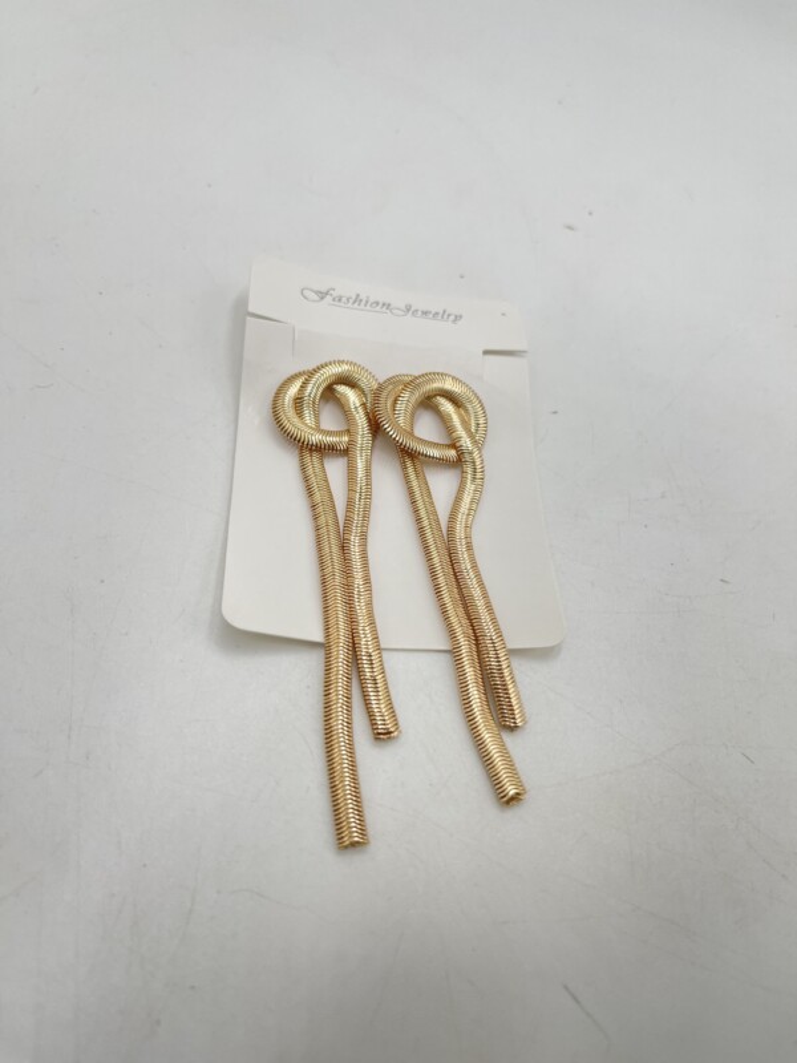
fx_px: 767
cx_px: 398
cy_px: 532
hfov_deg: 54.9
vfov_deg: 69.4
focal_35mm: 25
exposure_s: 1/137
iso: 32
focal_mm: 5.1
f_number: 1.6
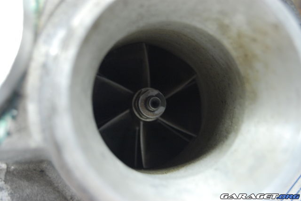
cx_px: 150
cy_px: 100
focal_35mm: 78
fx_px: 652
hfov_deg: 26.0
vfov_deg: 17.5
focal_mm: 52
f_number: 5.6
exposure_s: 1/4
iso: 800
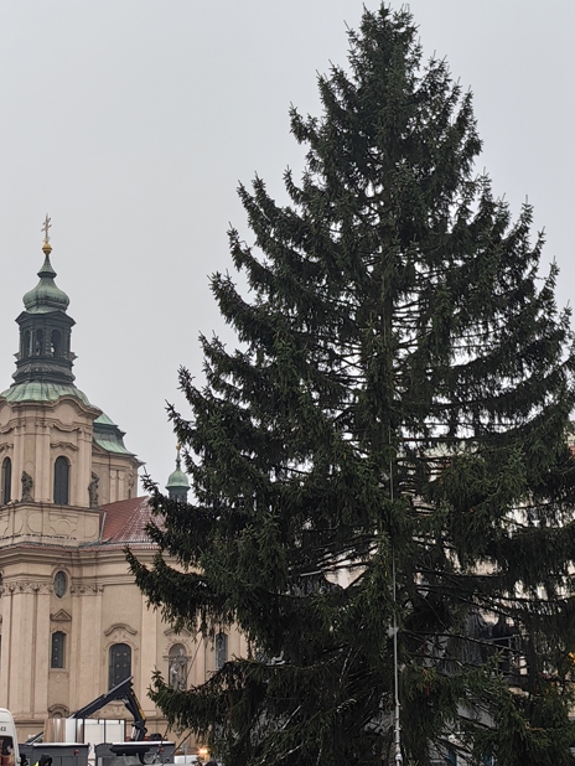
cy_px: 415
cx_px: 384
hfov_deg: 22.8
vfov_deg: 30.2
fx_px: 1416
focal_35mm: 64
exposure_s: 1/245
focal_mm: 5.75
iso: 50
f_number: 2
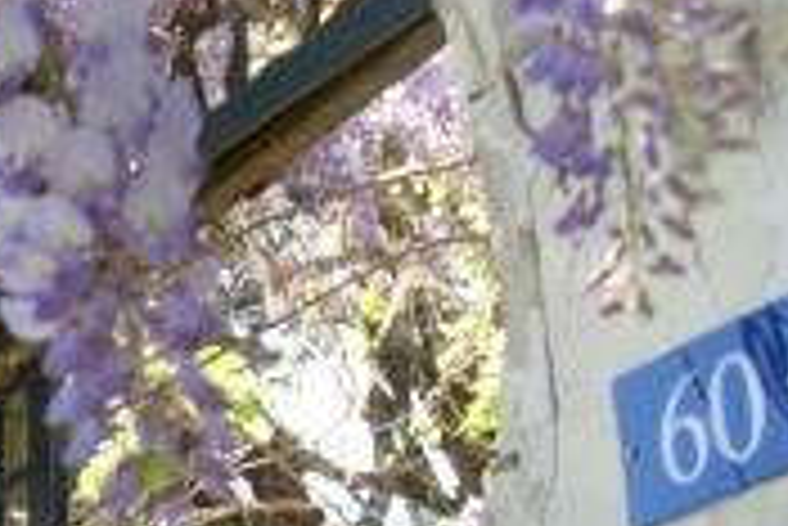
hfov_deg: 18.8
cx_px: -212
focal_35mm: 101
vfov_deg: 13.0
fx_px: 2213
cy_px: 728
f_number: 7.7
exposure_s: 1/60
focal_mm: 6.3
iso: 80
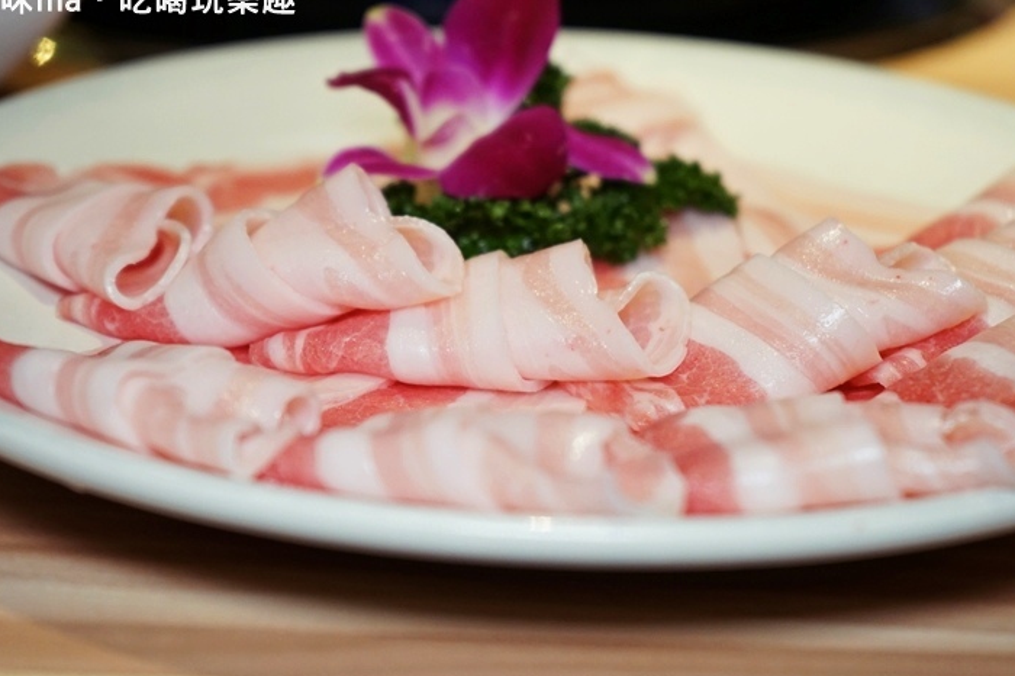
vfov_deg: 17.0
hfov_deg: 25.4
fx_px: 2254
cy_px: 330
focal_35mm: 80
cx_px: 502
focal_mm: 70
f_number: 5.6
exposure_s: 1/80
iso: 1600
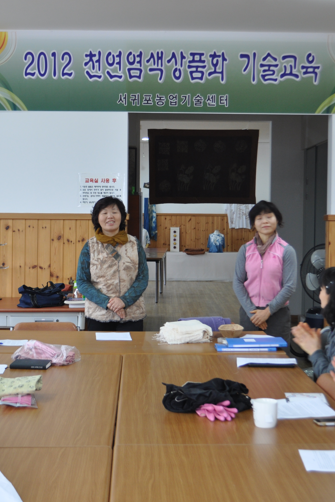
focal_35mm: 59
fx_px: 824
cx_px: 156
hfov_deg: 23.0
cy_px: 251
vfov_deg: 33.9
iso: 400
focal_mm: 26
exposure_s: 1/20
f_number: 4.8
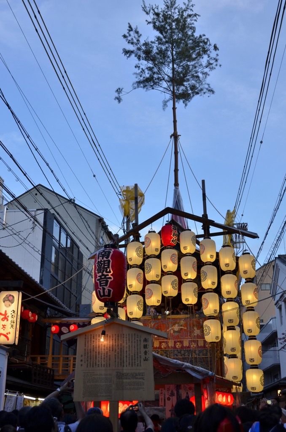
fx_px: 503
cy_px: 216
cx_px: 143
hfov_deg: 31.7
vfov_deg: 46.5
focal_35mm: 42
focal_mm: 28
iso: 400
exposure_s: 1/125
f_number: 5.6
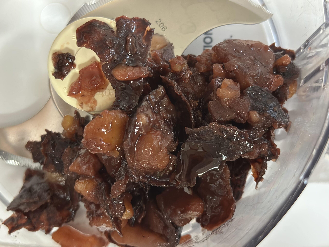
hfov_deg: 39.7
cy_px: 124
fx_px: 456
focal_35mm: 48
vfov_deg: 30.3
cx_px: 164
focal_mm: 6.86
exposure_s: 1/30
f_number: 1.78
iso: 800
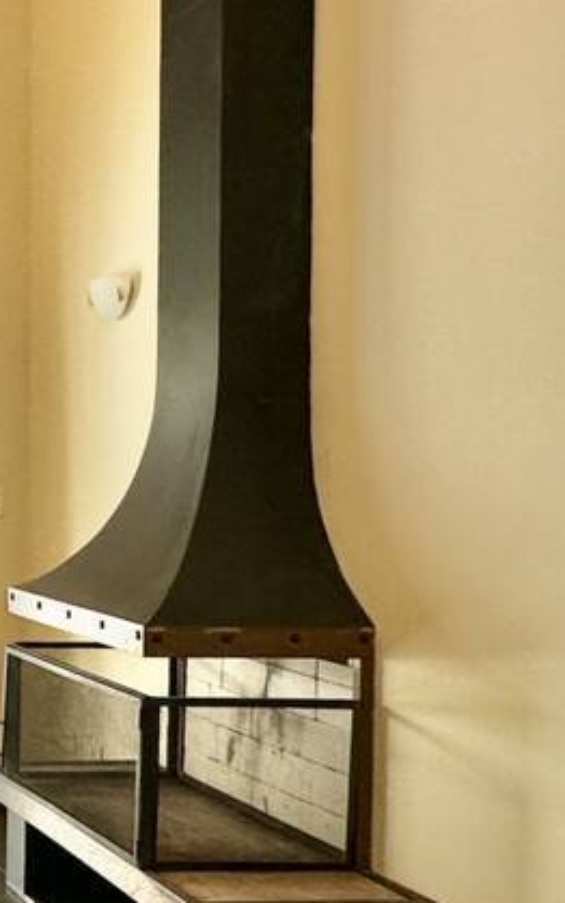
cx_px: -533
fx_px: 1256
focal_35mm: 51
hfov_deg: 18.2
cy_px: 504
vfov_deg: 39.5
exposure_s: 1/120
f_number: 2.2
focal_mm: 2.22
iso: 80
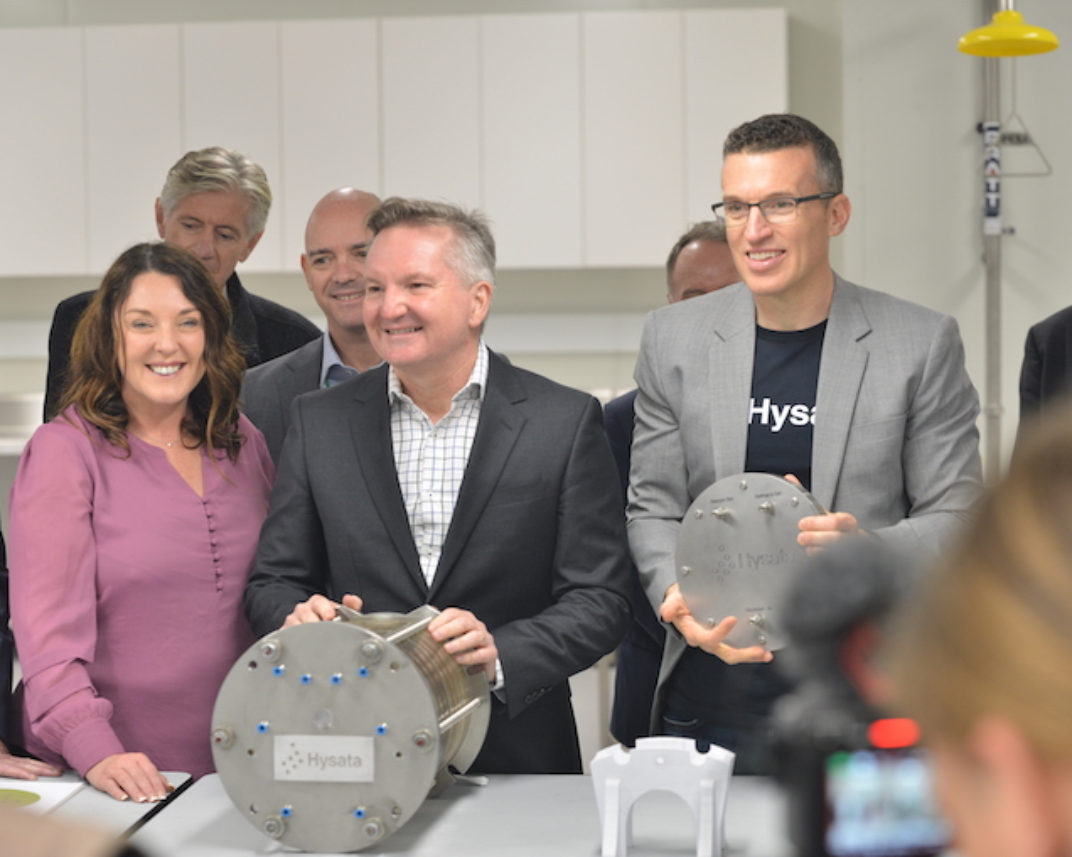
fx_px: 2885
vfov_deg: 16.9
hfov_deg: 21.0
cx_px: 480
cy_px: 432
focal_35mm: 91
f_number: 3.5
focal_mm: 80
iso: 800
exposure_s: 1/125
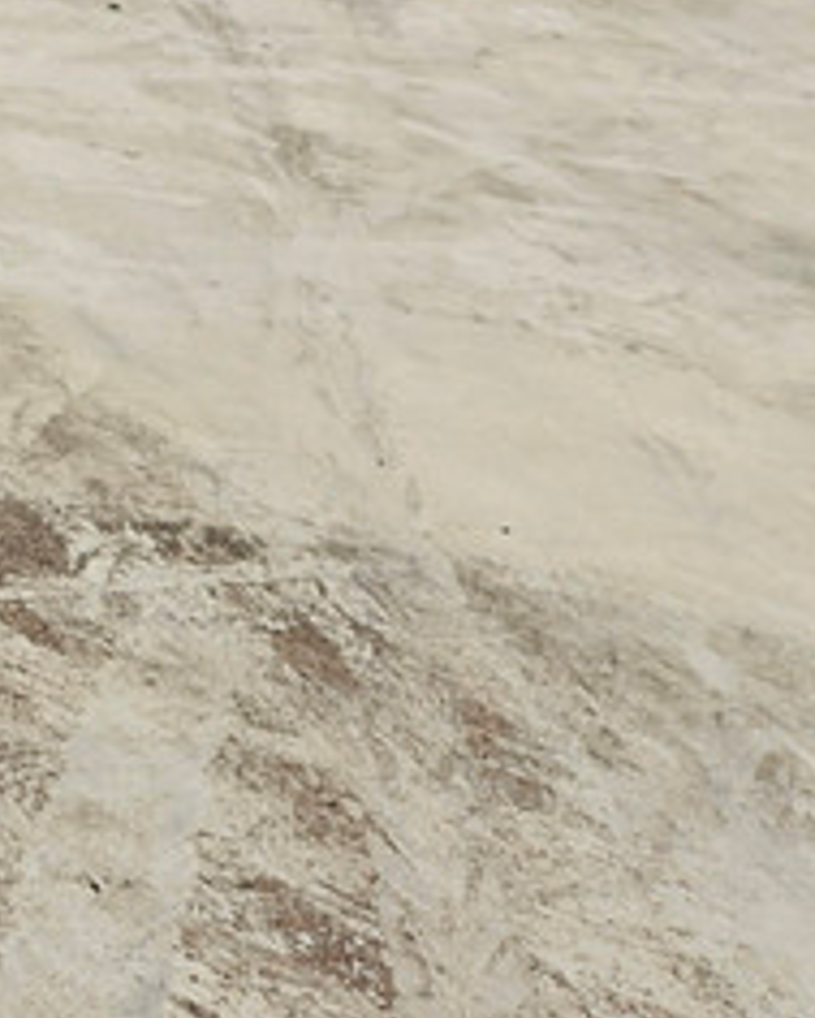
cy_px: -345
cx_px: -923
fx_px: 2863
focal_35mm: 95
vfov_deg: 18.6
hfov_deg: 13.4
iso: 32
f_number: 1.8
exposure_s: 1/1571
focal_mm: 5.4
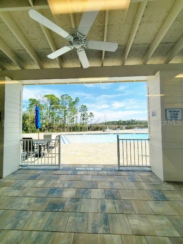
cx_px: 92
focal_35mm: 13
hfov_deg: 89.9
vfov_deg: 106.2
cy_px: 122
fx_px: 92
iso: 50
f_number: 2.2
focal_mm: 1.8
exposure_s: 1/348
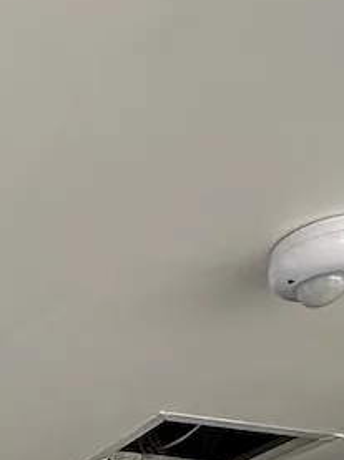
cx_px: -372
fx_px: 1076
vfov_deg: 14.7
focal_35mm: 81
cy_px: 1118
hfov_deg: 14.6
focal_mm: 2.22
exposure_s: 1/567
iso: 40
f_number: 2.2
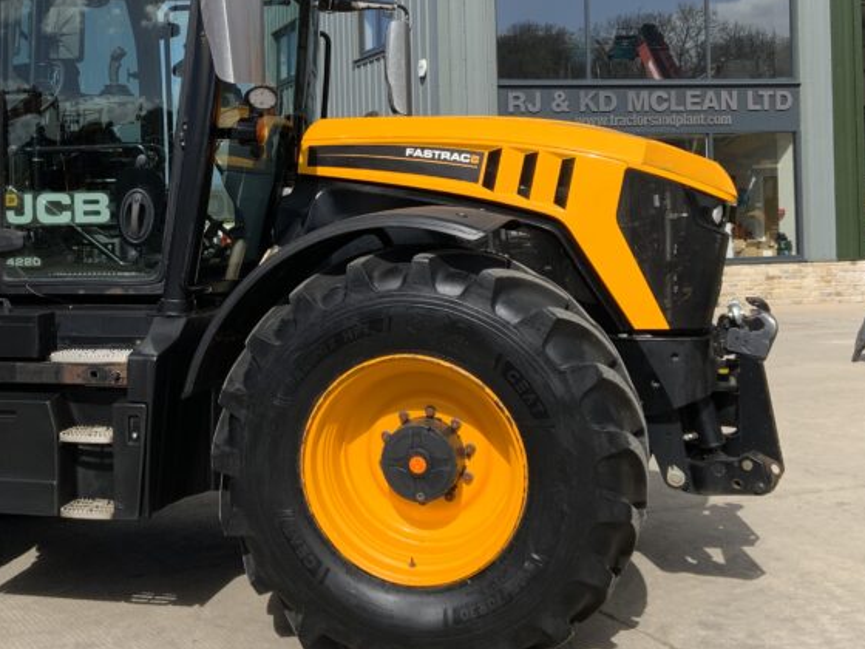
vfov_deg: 27.3
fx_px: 1324
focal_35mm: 53
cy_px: 207
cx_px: 295
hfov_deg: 35.8
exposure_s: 1/2058
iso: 16
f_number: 1.8
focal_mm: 3
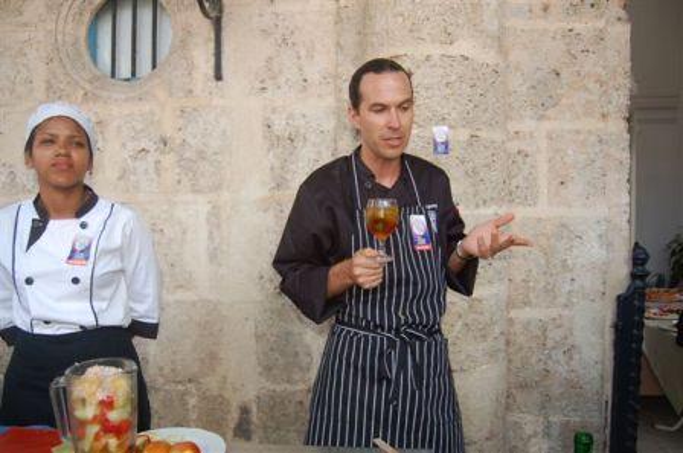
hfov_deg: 67.5
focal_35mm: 27
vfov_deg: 47.8
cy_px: 226
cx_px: 342
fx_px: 511
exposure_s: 1/400
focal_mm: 18
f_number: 3.5
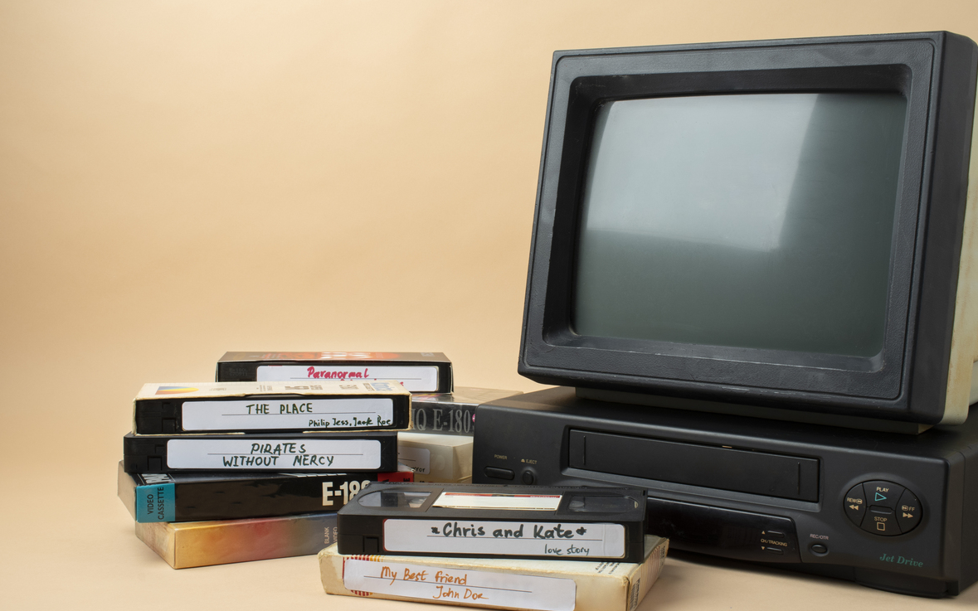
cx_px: 487
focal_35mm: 55
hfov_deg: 36.9
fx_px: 1466
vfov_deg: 23.6
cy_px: 315
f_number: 13
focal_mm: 35
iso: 320
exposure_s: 1/100
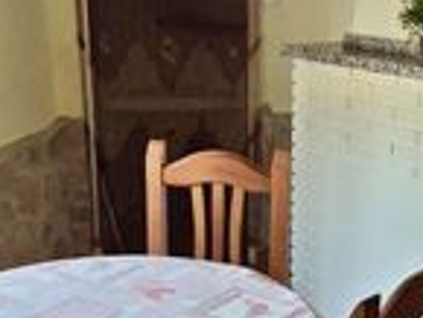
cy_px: 251
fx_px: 832
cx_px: 293
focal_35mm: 68
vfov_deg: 21.4
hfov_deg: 28.3
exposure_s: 1/43
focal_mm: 2.16
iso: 250
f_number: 2.2
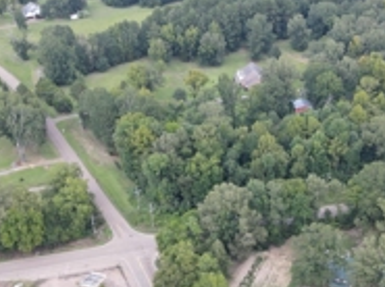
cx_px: 221
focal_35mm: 52
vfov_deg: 27.0
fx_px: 577
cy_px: 254
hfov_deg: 36.8
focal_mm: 4.5
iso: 100
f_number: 2.8
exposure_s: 1/100
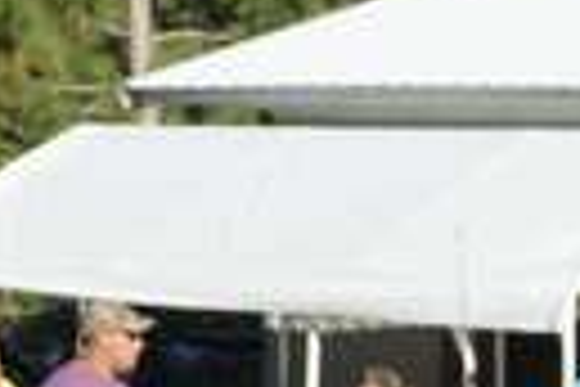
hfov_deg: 7.2
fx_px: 4495
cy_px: 1130
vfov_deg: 4.7
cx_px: 958
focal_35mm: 279
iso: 100
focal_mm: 30
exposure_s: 1/160
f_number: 8
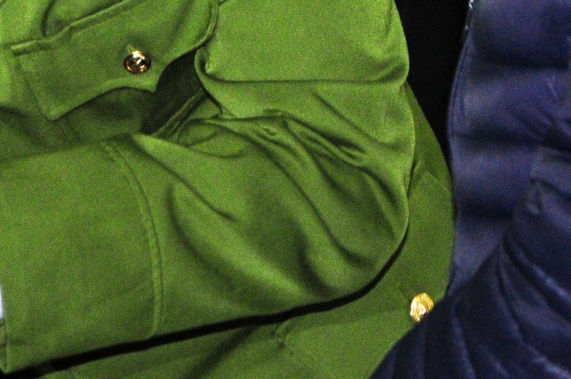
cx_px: 185
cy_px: -268
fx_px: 6193
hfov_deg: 5.3
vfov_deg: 3.5
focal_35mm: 391
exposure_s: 1/60
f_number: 5.3
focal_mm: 62
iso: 800
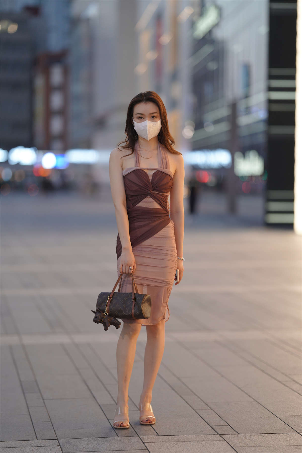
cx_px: 151
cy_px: 226
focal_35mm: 135
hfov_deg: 10.2
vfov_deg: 15.2
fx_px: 1699
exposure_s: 1/400
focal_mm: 135
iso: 640
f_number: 1.8
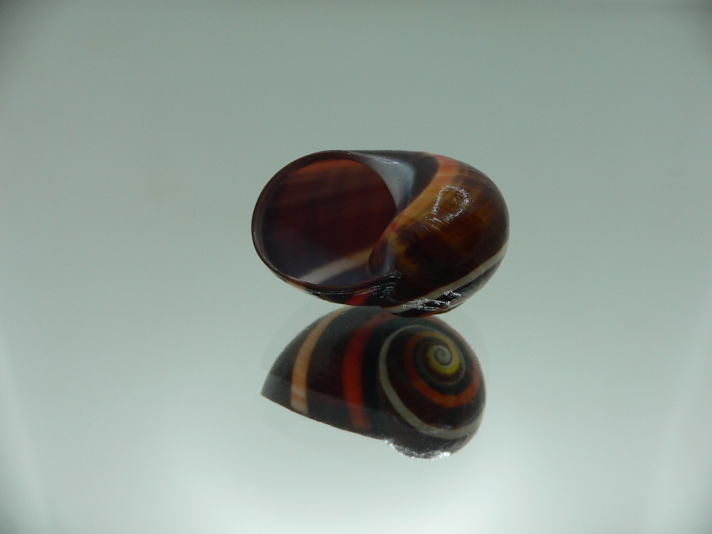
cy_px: 267
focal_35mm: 35
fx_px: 720
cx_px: 356
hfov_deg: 52.6
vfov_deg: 40.7
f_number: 2.8
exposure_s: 1/80
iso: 80
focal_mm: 4.6
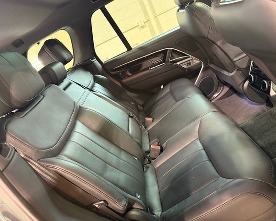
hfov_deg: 66.1
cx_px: 139
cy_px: 112
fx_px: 212
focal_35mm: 26
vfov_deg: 54.9
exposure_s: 1/40
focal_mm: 6.76
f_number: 1.78
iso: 800
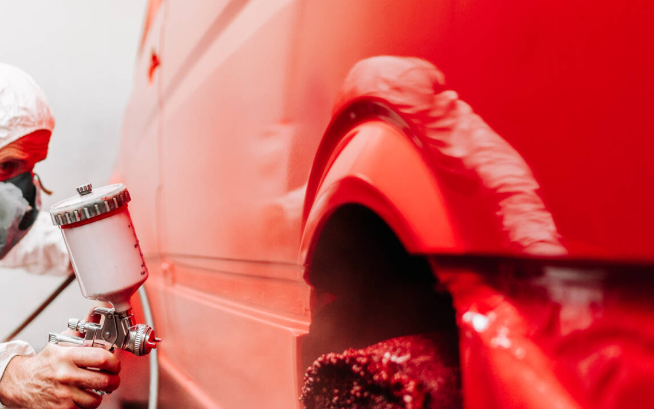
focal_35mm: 80
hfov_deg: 25.2
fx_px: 1426
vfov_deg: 16.3
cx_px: 100
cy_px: 238
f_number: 1.7
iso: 640
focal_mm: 35
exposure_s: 1/320
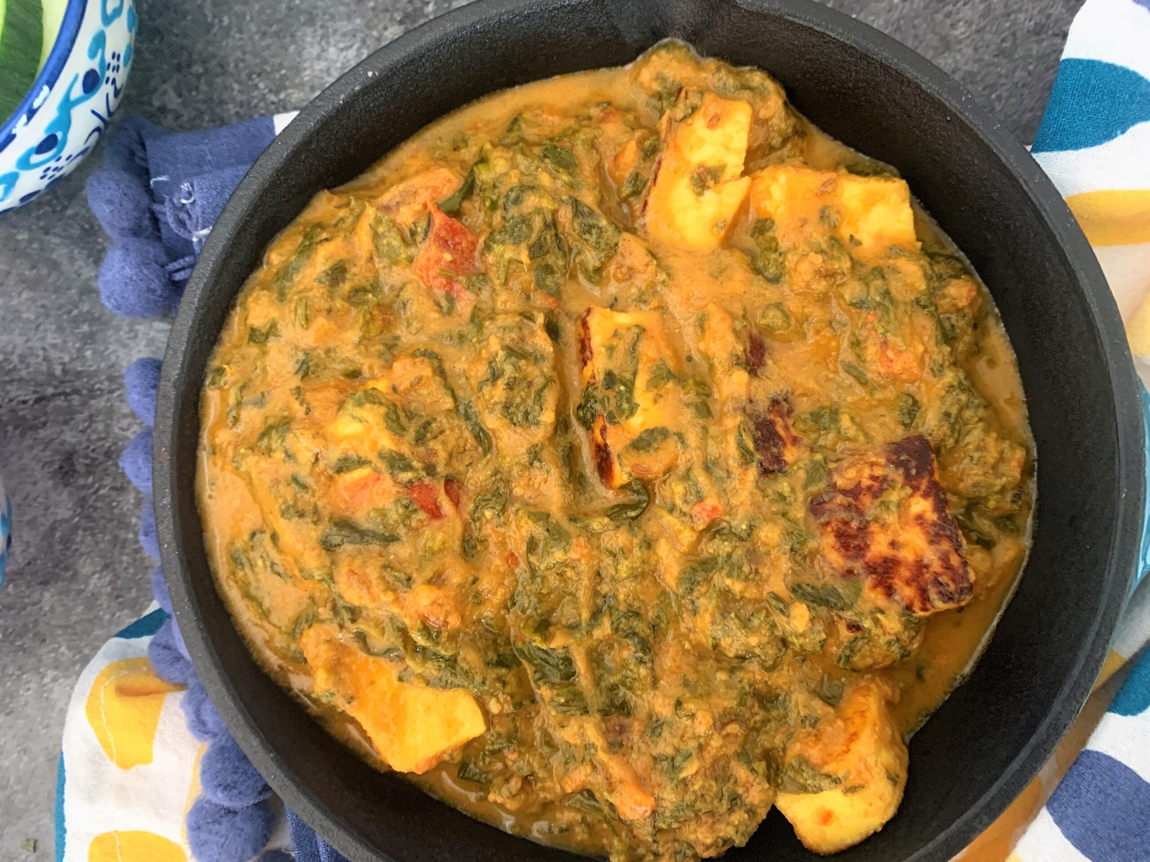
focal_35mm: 26
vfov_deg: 53.1
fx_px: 864
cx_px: 575
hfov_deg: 67.3
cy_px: 431
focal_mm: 4.25
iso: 320
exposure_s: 1/60
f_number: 1.8
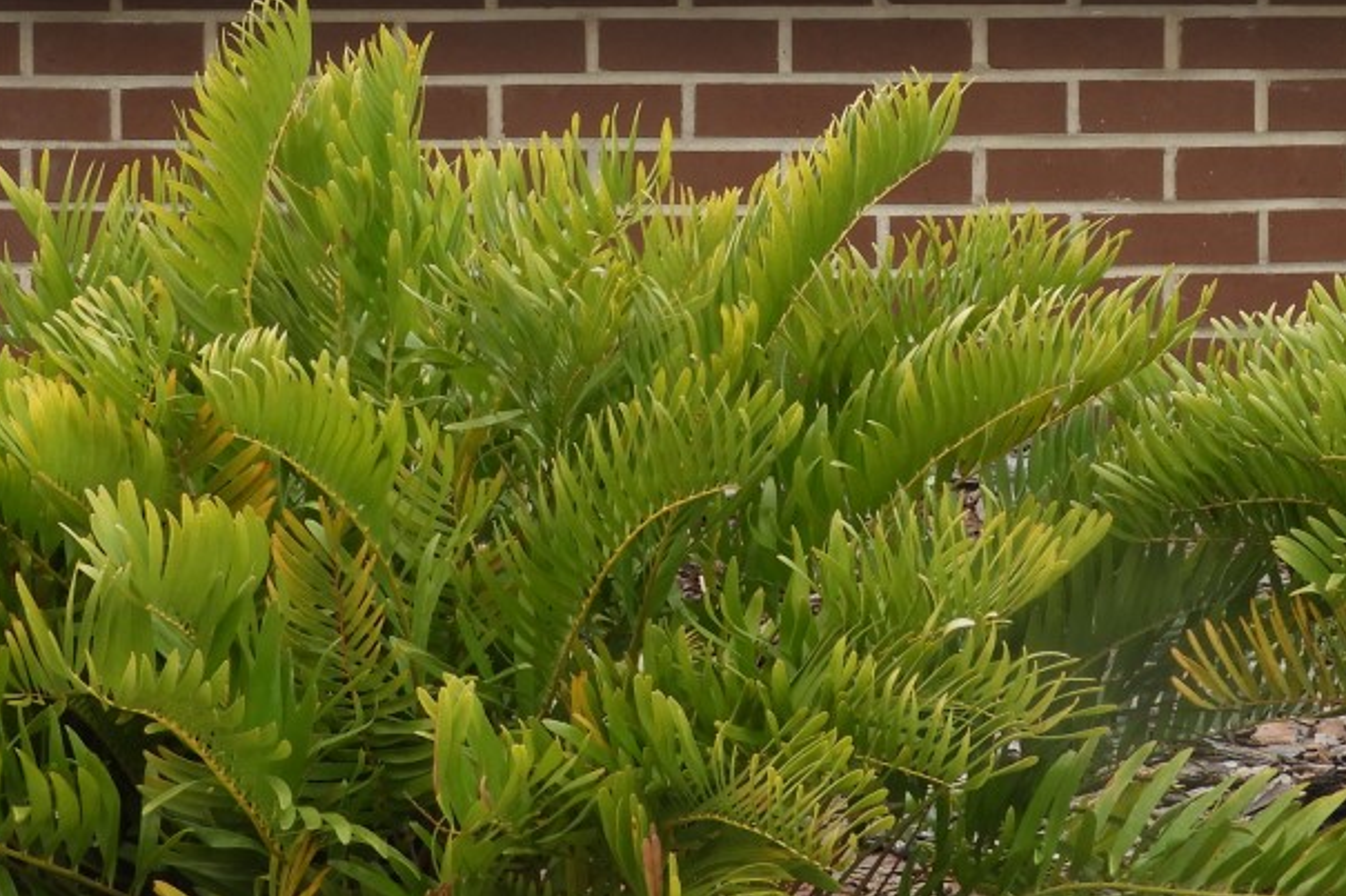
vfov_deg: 8.4
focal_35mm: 161
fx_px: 6018
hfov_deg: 12.8
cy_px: -300
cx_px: 821
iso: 100
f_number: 4.2
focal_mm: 11.6
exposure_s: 1/200
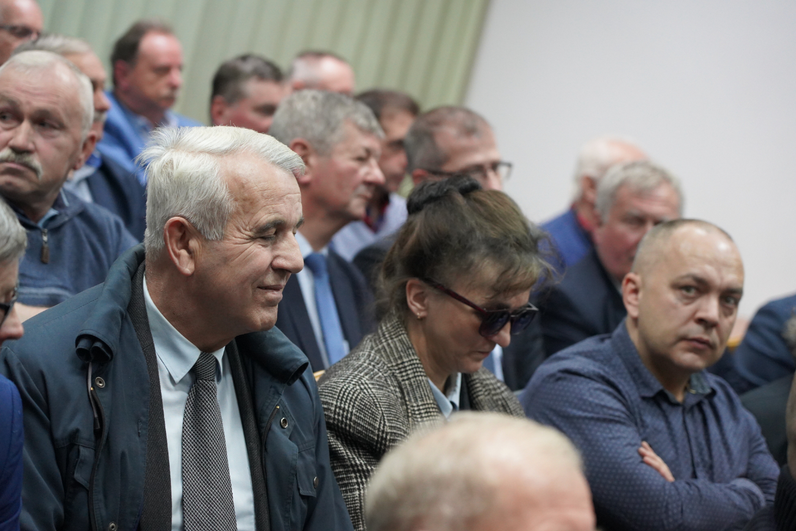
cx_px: 398
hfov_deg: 19.5
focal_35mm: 105
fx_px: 2322
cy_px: 266
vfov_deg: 13.0
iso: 5000
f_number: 4
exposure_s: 1/160
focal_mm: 105
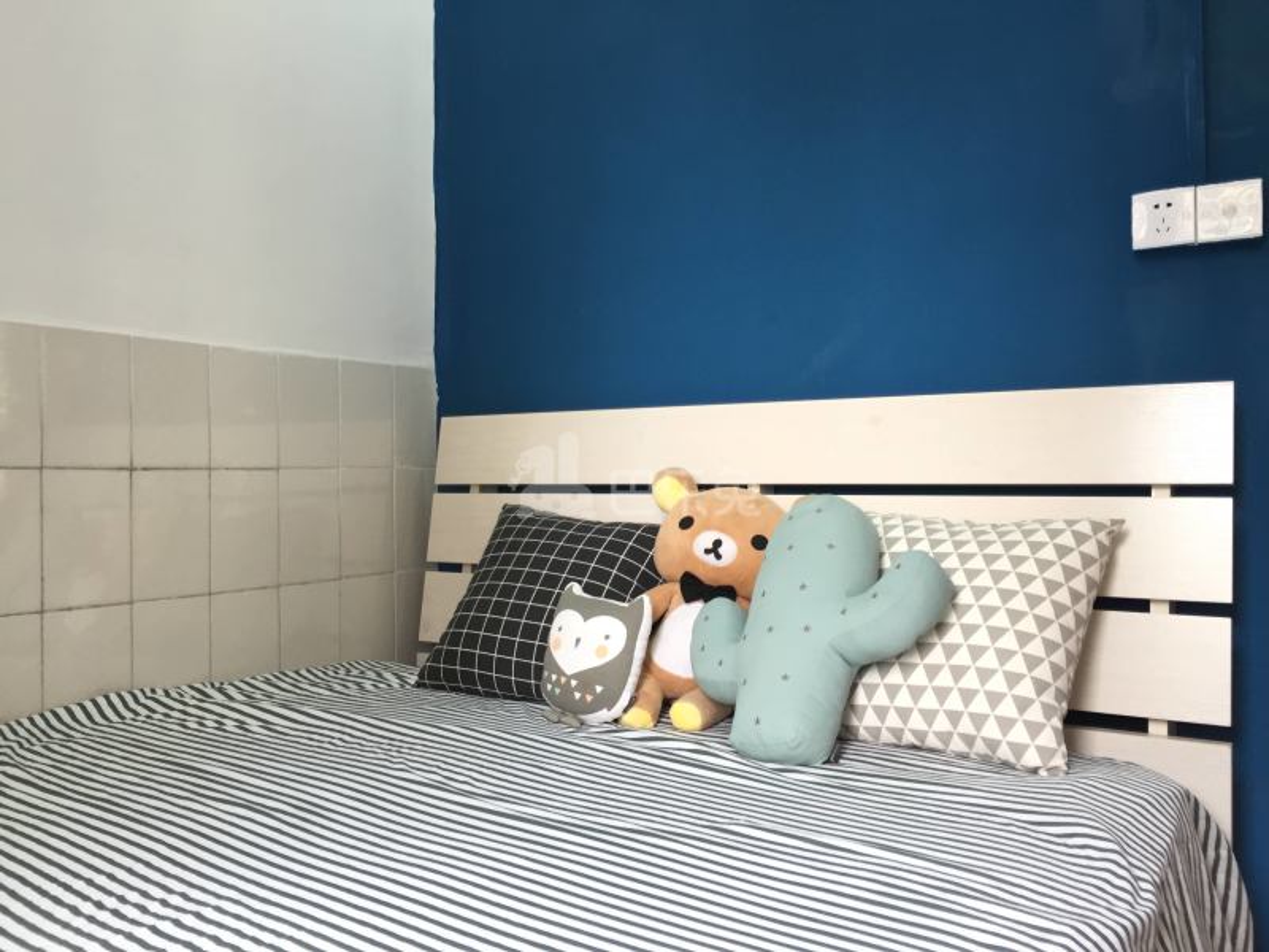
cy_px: 476
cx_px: 634
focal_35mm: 29
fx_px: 1063
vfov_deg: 48.2
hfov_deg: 61.7
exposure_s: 1/33
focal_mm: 4.15
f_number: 2.2
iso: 80
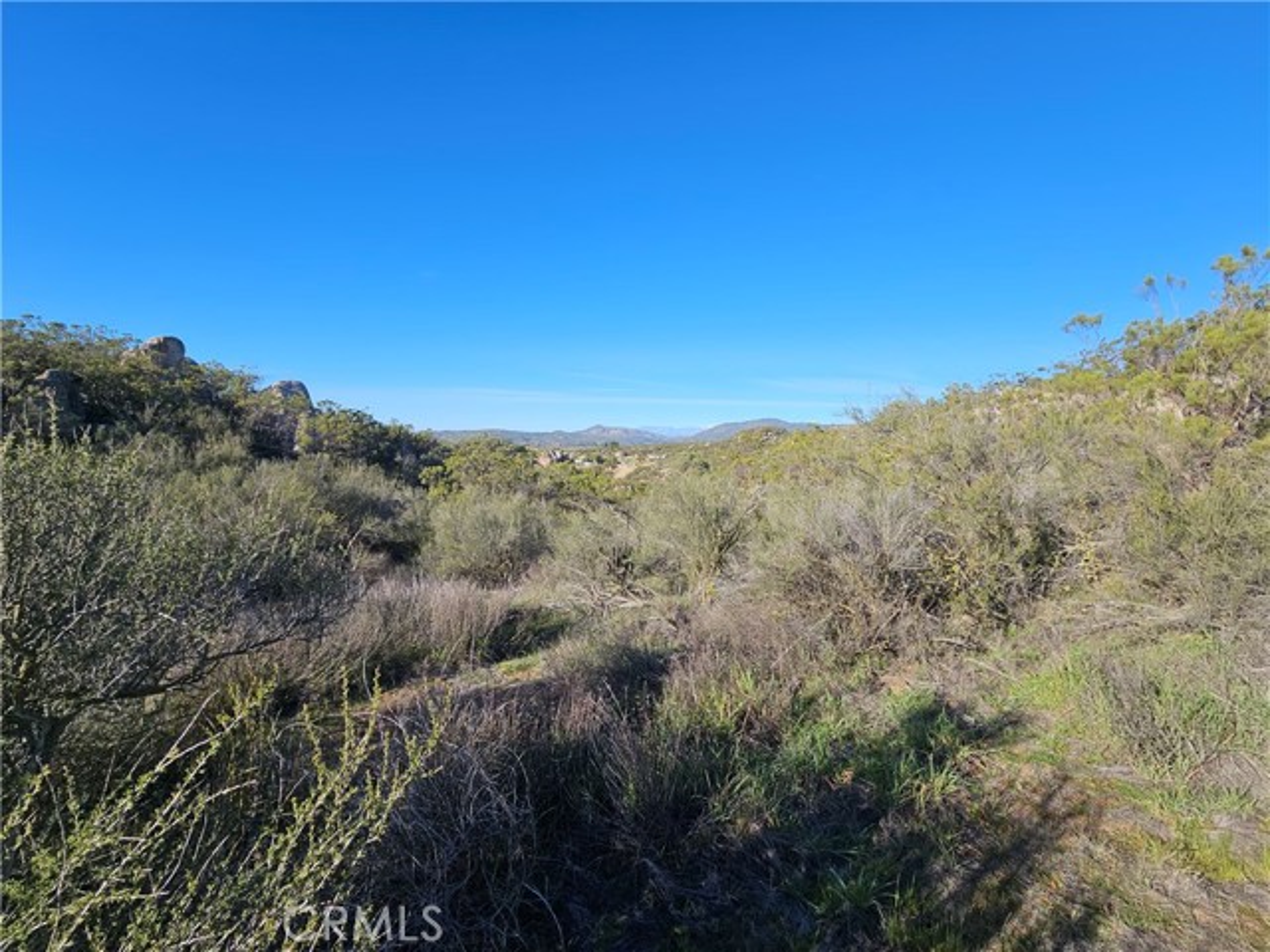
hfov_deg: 106.2
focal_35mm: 13
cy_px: 476
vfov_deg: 89.9
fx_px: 477
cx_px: 635
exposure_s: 1/1614
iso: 50
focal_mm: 2.2
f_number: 2.2
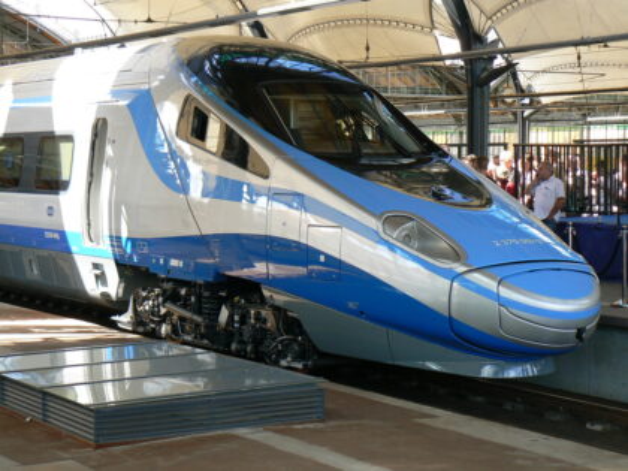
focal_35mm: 80
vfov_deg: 18.4
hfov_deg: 24.4
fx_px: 1451
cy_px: 236
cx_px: 314
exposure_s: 1/100
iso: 80
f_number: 4
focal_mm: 13.4
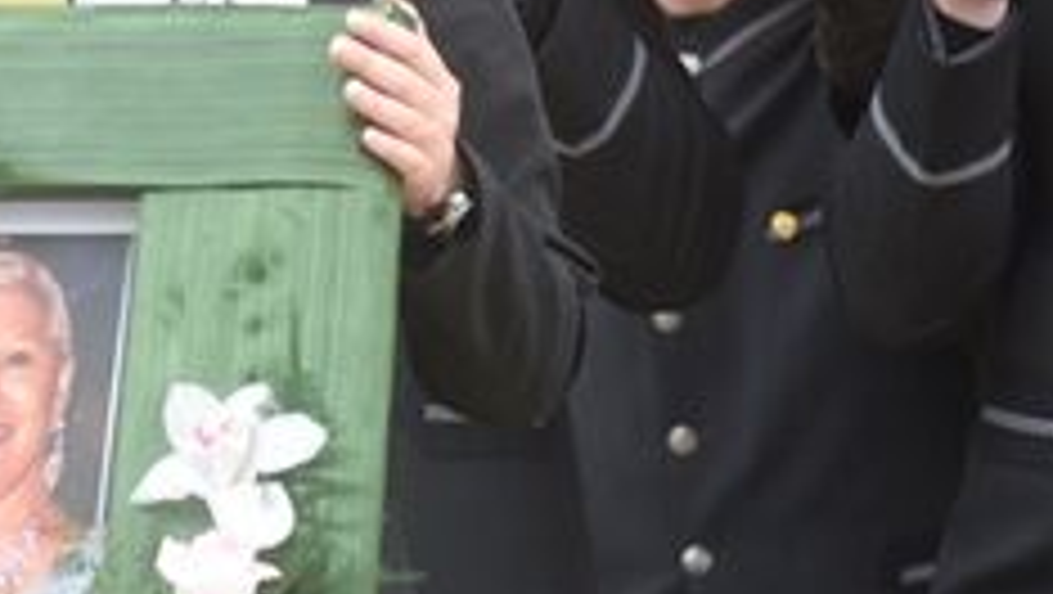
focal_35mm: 712
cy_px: 110
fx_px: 19894
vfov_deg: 1.7
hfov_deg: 3.0
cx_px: -58
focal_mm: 200
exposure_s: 1/640
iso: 800
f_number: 5.6
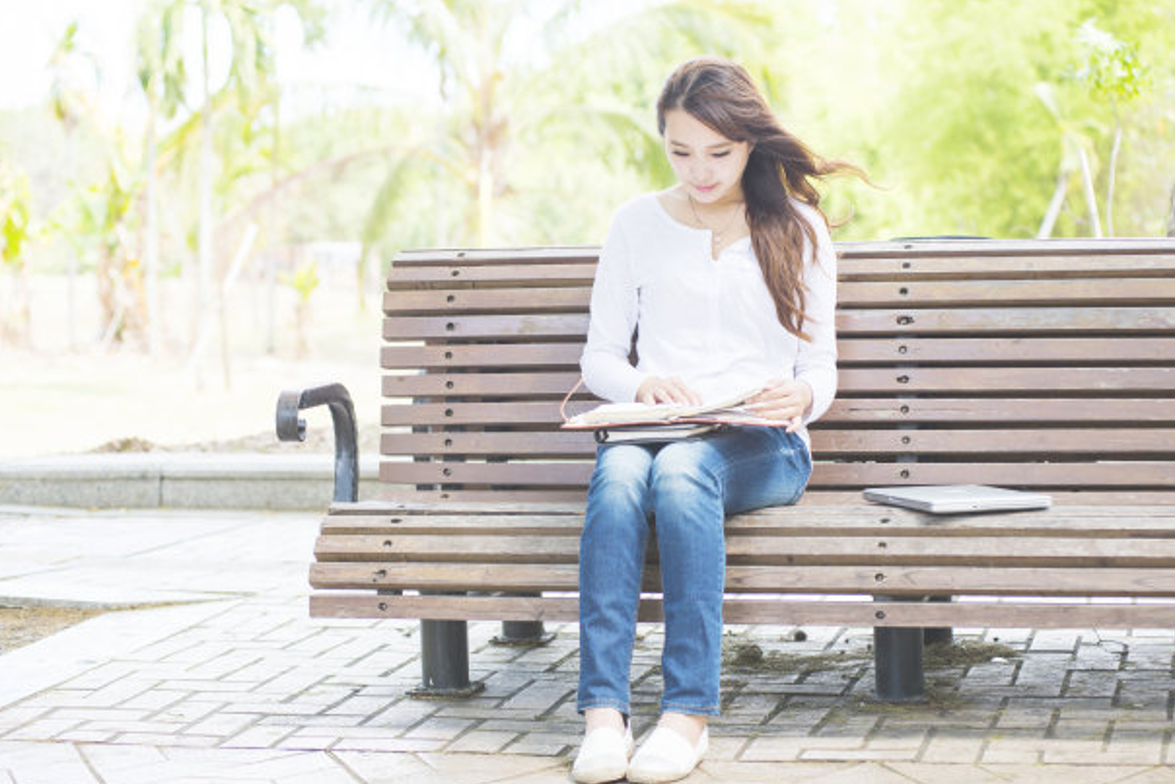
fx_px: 2644
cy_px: 395
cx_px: 582
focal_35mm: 81
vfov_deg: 16.9
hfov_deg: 25.1
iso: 320
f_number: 4
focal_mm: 80
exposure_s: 1/320
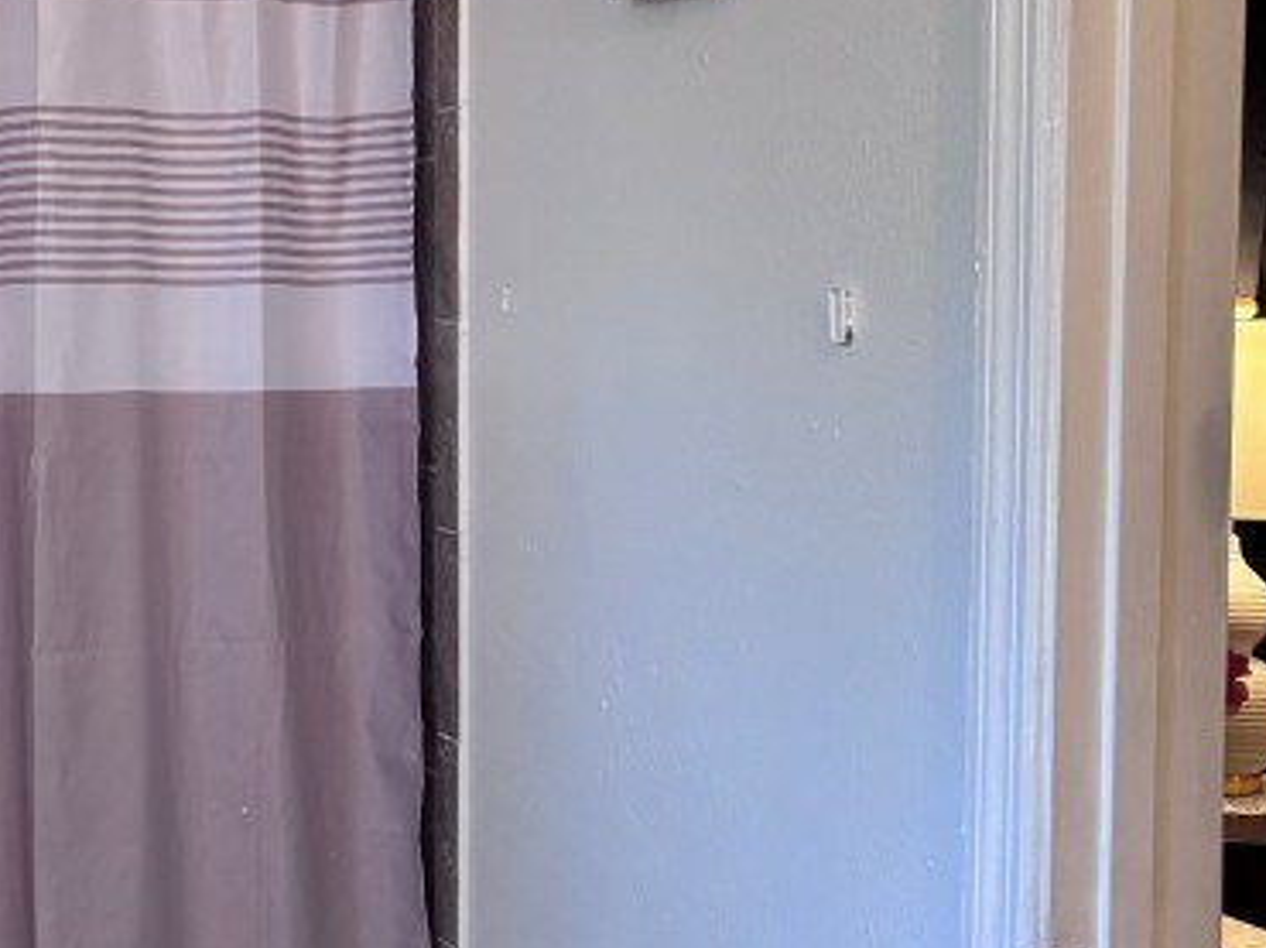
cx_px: -3
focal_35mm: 72
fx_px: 2632
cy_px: 469
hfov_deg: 25.7
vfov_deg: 20.4
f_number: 1.6
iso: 200
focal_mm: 5.96
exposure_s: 1/60
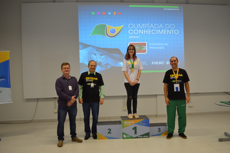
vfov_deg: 43.4
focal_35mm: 30
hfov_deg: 62.0
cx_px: 115
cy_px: 76
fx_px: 191
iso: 800
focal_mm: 20
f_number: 4
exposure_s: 1/60
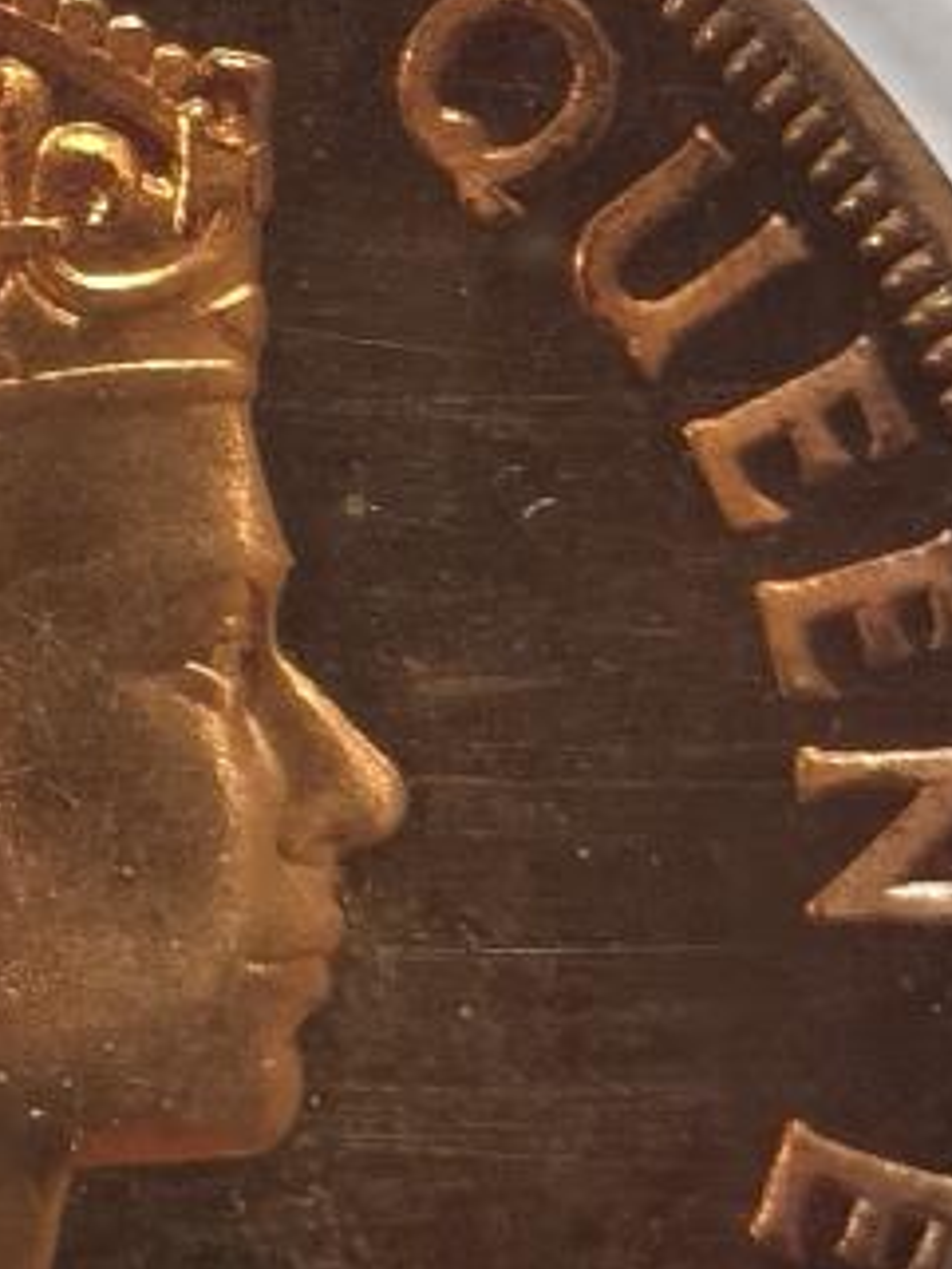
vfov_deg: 6.5
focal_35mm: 303
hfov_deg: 4.9
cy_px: -99
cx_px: -217
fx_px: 11103
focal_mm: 5.56
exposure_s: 1/100
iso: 200
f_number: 16
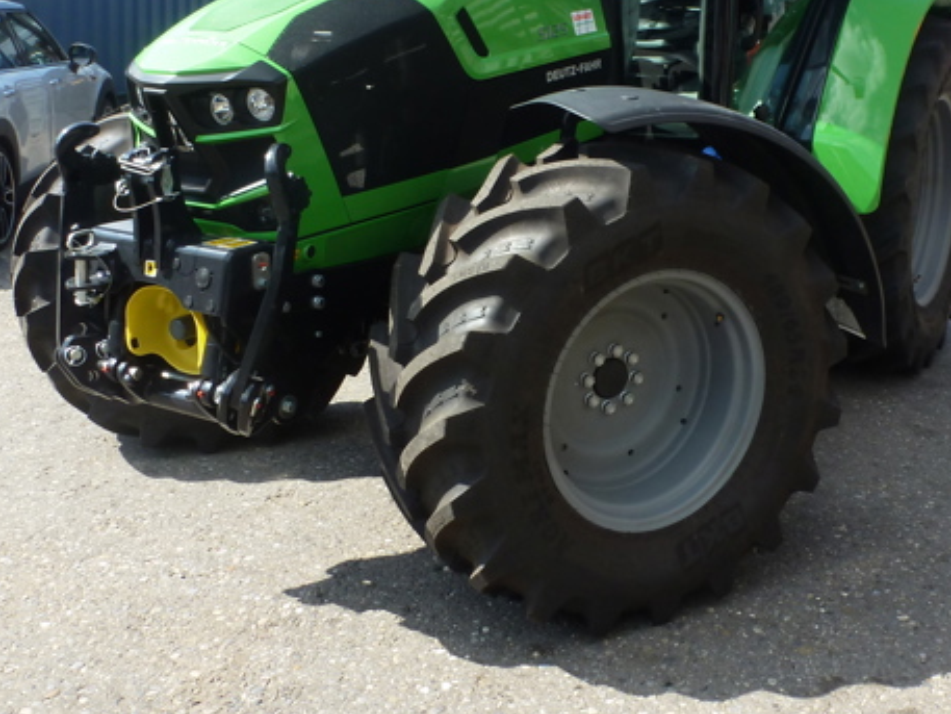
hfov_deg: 44.5
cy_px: 214
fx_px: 1154
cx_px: 581
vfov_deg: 33.9
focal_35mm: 42
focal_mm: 4.3
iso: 100
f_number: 4
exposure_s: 1/200
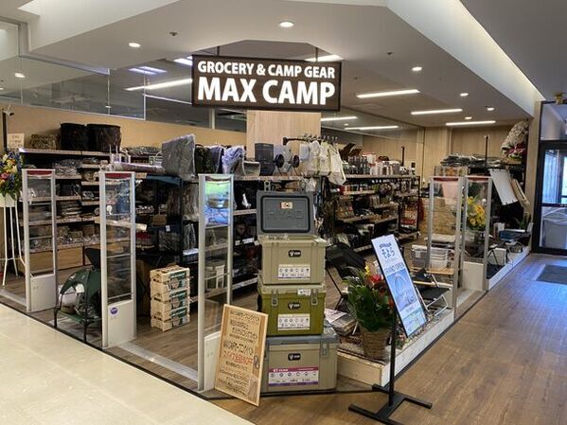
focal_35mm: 26
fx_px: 426
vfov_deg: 53.0
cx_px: 284
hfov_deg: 67.3
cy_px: 212
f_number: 1.8
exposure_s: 1/50
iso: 80
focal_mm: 4.25
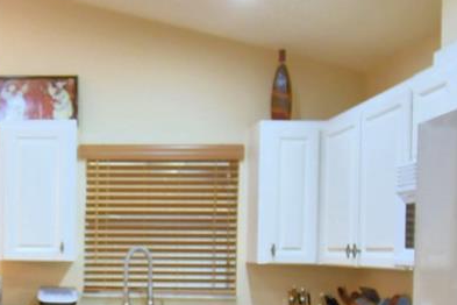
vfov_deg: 21.8
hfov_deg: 31.3
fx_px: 774
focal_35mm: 61
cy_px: 267
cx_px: 41
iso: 500
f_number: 4.5
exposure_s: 1/30
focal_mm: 10
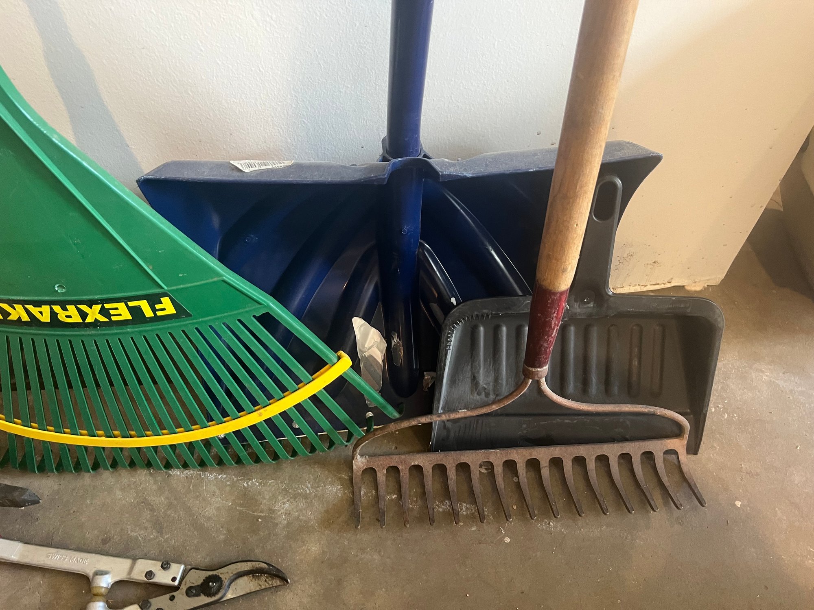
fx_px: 611
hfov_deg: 67.3
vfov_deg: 53.1
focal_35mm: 26
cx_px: 407
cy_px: 305
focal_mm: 5.7
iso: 320
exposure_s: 1/60
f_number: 1.5
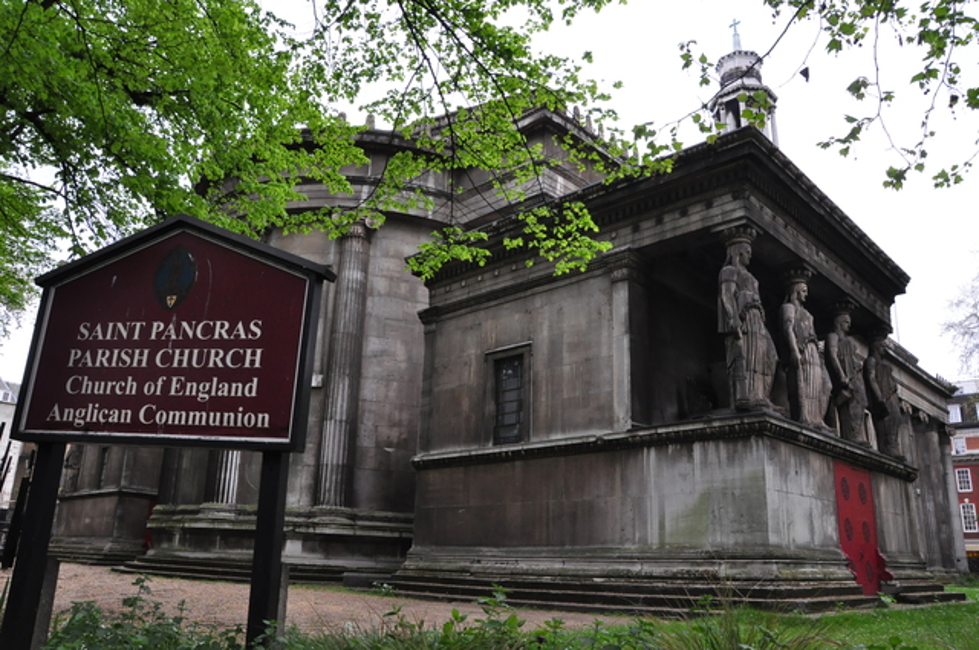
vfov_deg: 47.8
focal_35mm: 27
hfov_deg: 67.4
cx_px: 490
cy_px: 325
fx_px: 733
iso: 800
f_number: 14
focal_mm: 18
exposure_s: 1/50
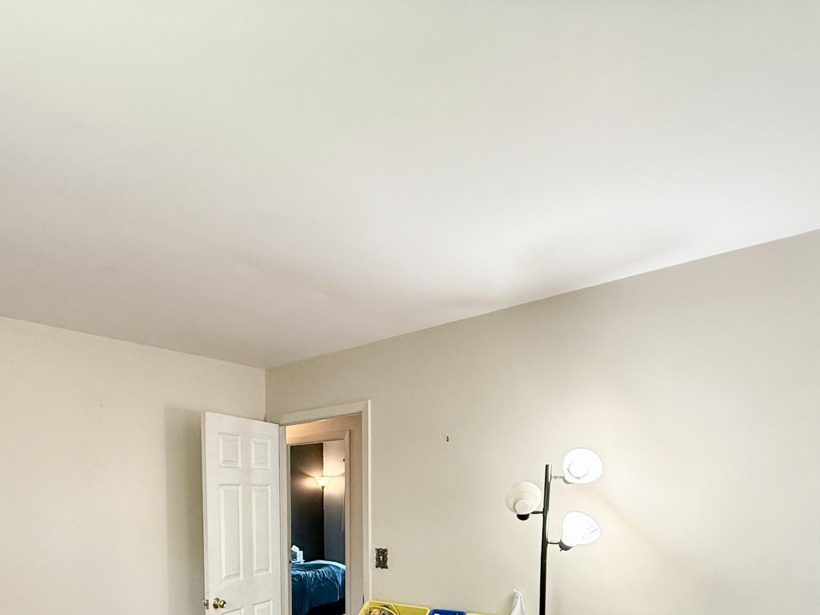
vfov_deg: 51.7
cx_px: 283
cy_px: 526
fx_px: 569
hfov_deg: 69.8
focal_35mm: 24
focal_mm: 2.22
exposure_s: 1/60
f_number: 2.2
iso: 320
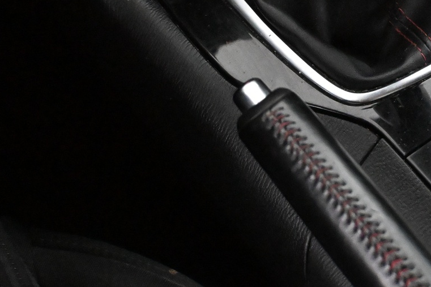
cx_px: 383
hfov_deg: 23.8
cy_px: 36
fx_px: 993
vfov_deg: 16.3
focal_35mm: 83
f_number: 4.5
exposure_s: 1/60
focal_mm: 26
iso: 12800
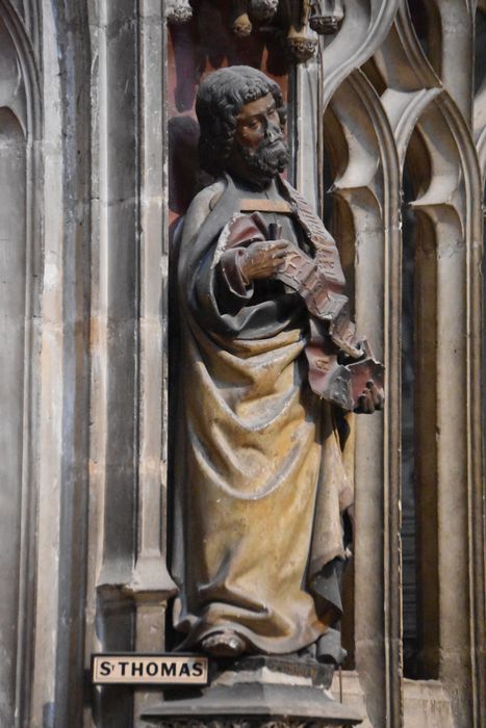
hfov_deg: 8.7
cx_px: 243
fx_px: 3188
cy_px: 364
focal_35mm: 158
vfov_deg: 13.0
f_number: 4.8
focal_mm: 105
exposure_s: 1/80
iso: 12800
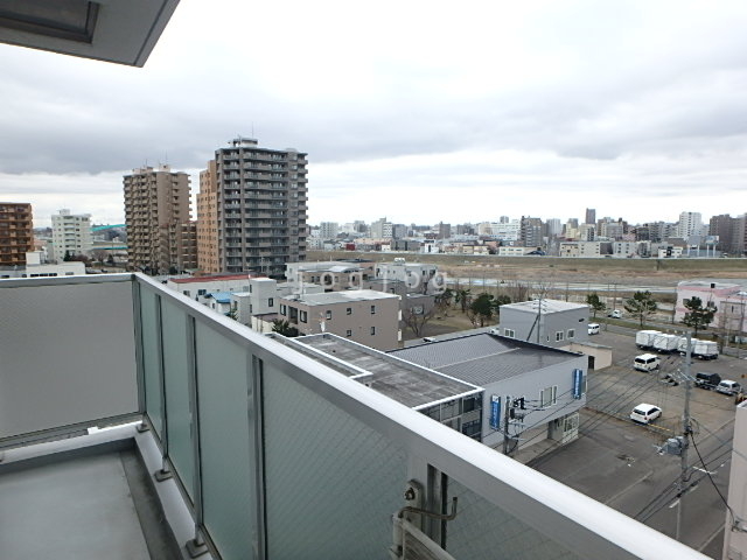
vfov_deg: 63.4
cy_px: 280
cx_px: 374
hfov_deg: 79.0
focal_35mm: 21
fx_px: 453
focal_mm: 3.7
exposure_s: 1/320
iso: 125
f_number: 3.5
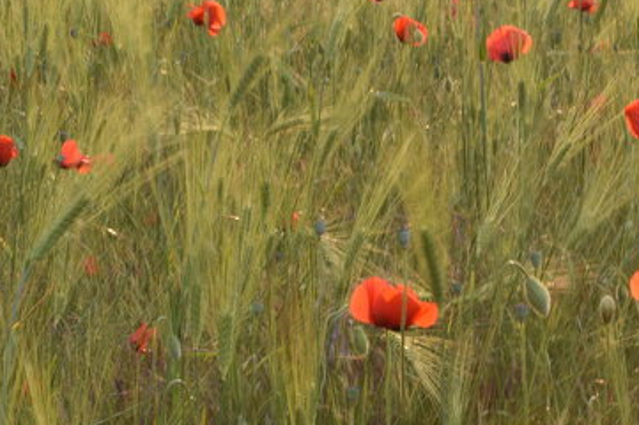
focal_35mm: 175
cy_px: 92
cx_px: 519
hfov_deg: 11.7
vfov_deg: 7.8
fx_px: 3097
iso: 200
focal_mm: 35
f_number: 22
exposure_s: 1/8
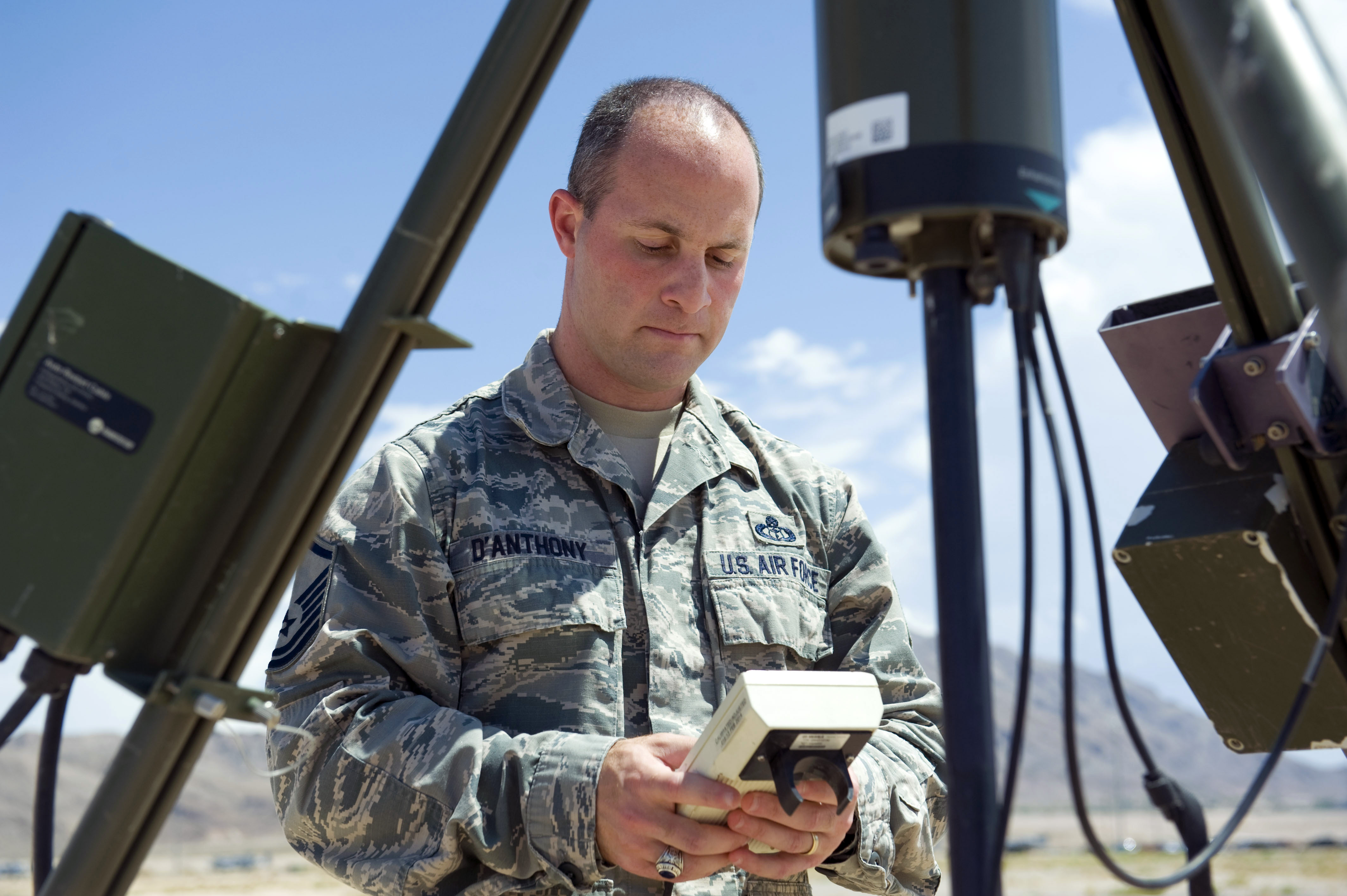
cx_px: 674
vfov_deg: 23.4
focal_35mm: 58
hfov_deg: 34.5
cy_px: 448
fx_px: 2169
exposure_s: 1/1000
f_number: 6.3
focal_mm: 58
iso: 200
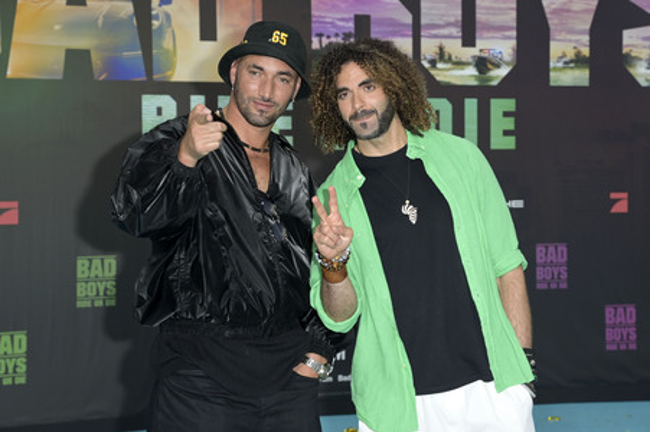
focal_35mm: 70
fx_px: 1263
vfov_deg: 19.4
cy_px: 216
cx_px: 325
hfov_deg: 28.9
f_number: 5.6
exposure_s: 1/250
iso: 320
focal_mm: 70
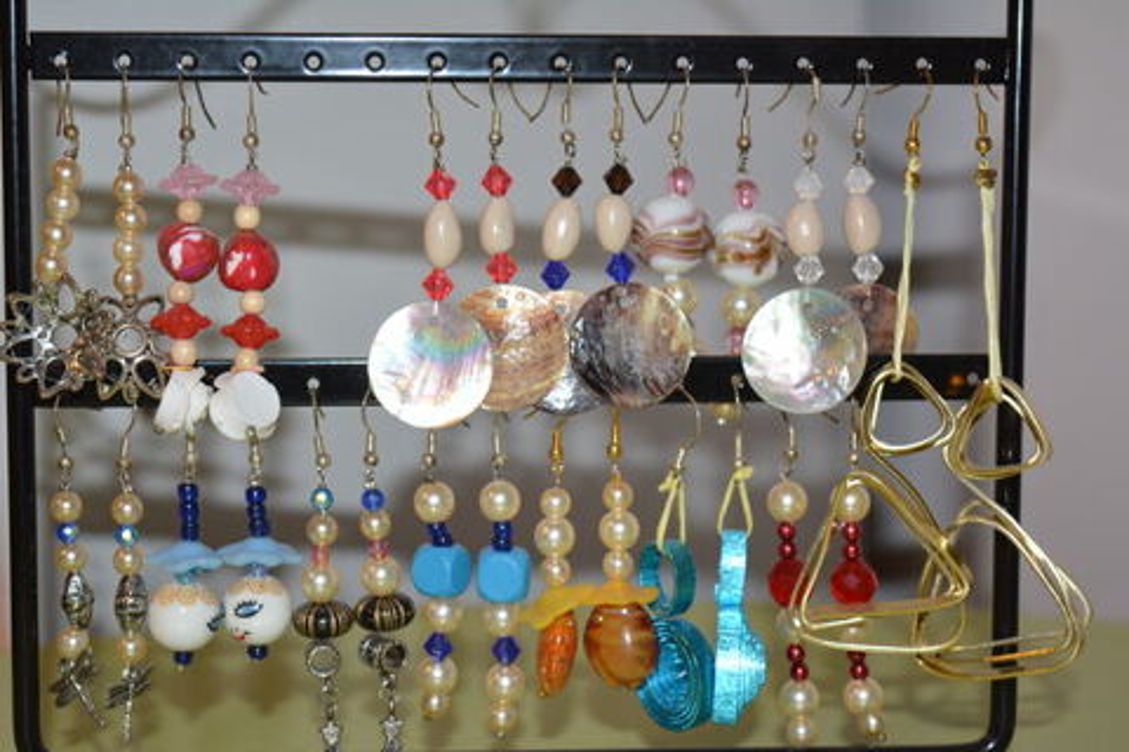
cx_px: 564
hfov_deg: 28.1
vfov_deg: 18.9
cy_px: 376
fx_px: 2258
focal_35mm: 72
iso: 640
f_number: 5.3
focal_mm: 48
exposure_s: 1/60
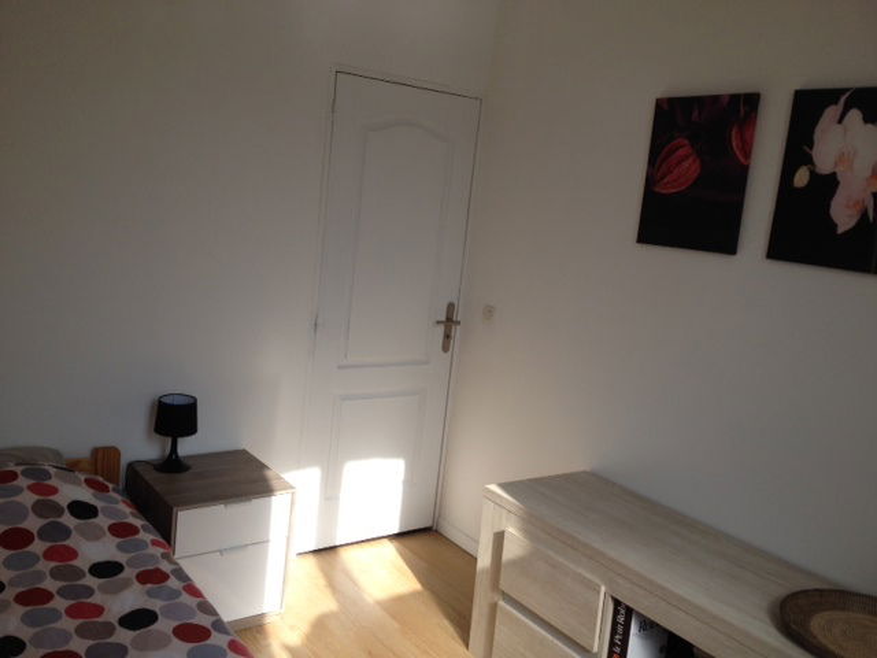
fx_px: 887
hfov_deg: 52.6
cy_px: 329
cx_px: 438
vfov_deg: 40.7
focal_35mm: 35
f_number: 2.4
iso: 50
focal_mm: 4.28
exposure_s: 1/493
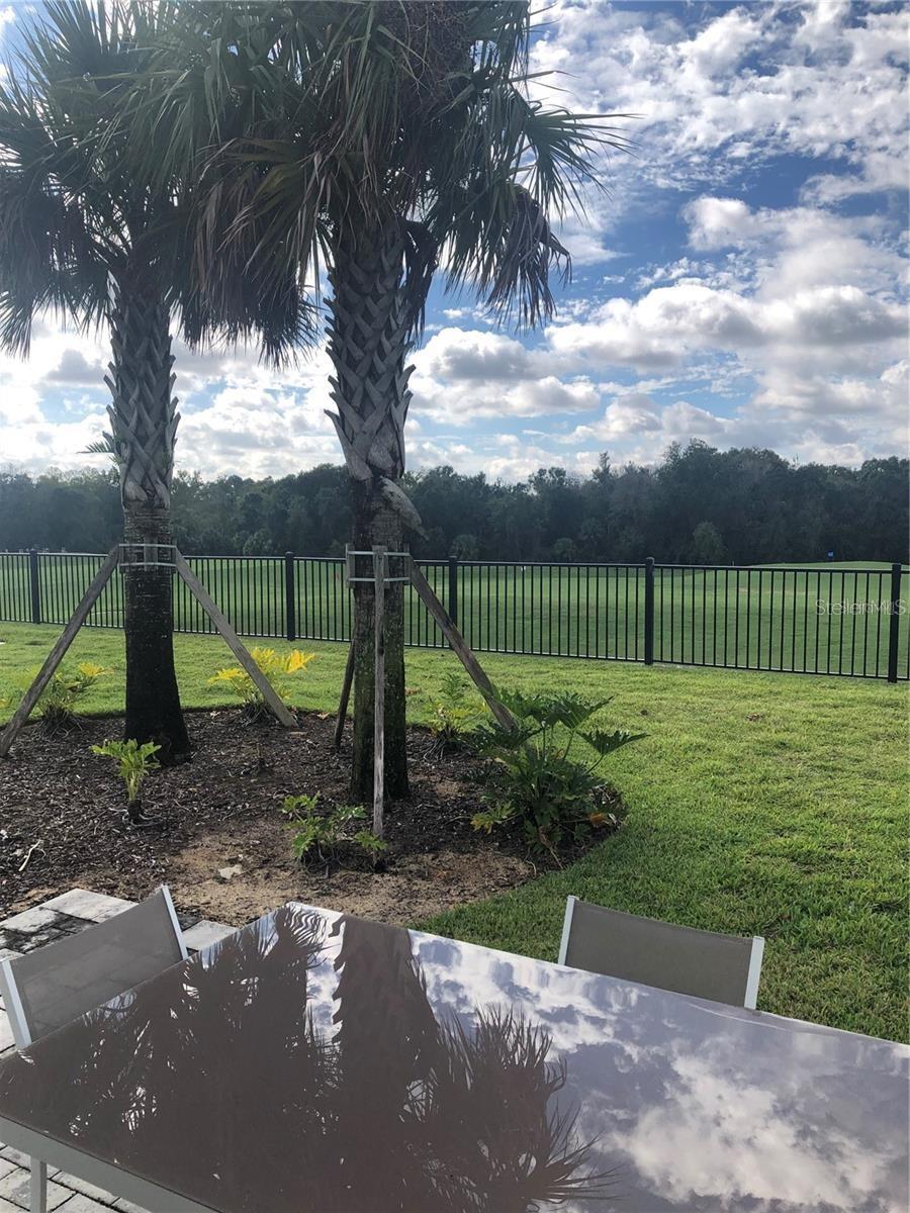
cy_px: 606
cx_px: 455
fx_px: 981
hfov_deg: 49.7
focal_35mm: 28
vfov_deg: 63.4
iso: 20
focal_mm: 3.99
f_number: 1.8
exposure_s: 1/2000
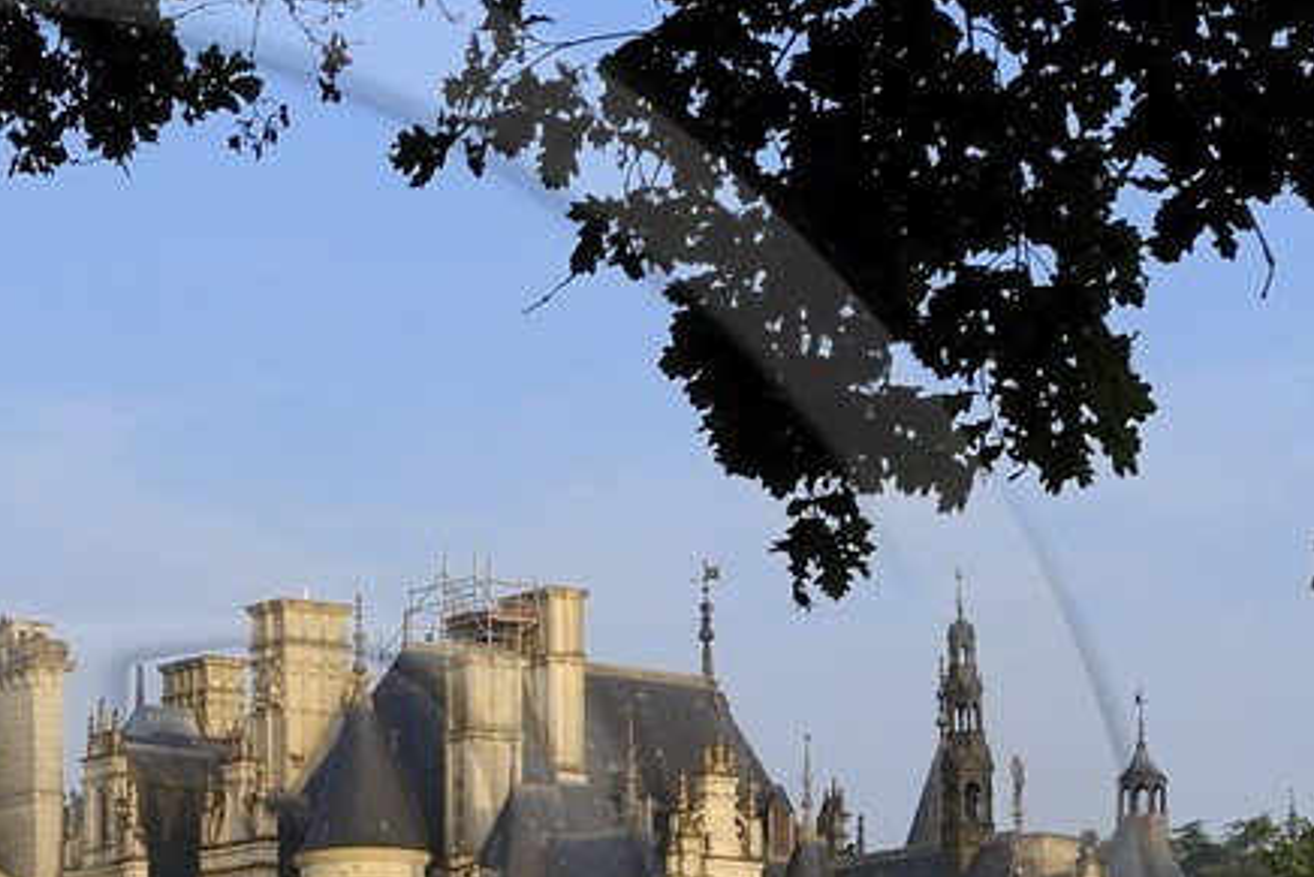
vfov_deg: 11.1
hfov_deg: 16.5
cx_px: -81
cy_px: 1121
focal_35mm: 121
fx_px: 4418
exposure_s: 1/125
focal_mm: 22
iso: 100
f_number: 6.3
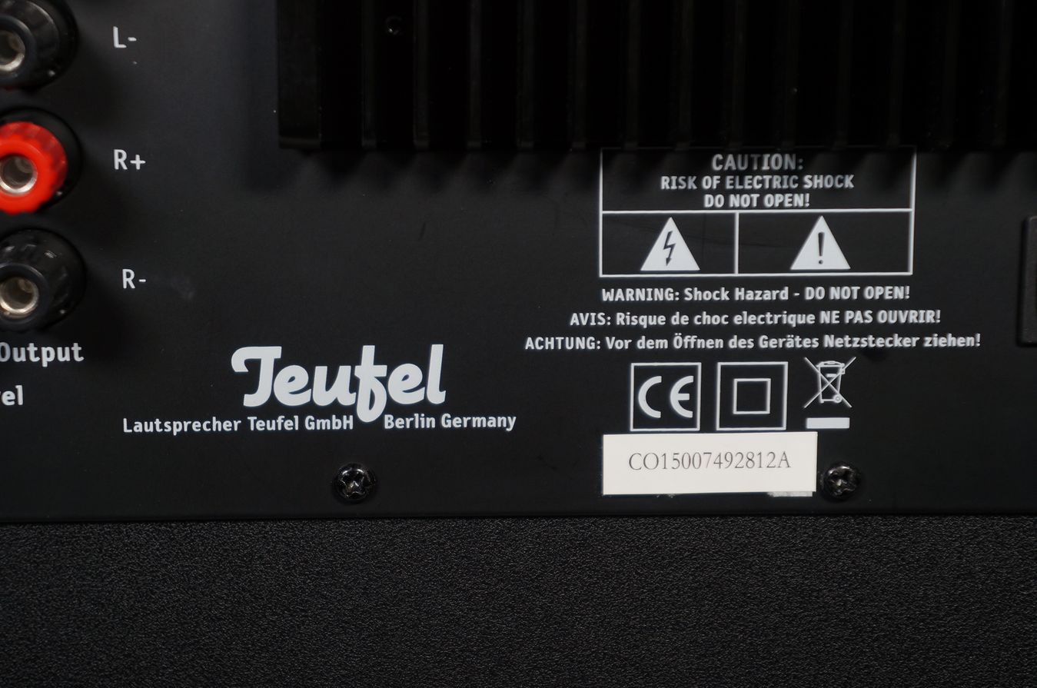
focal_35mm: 82
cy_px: 344
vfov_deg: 16.5
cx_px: 518
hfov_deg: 24.7
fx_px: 2373
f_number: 5.6
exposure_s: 1/30
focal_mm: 55
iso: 200
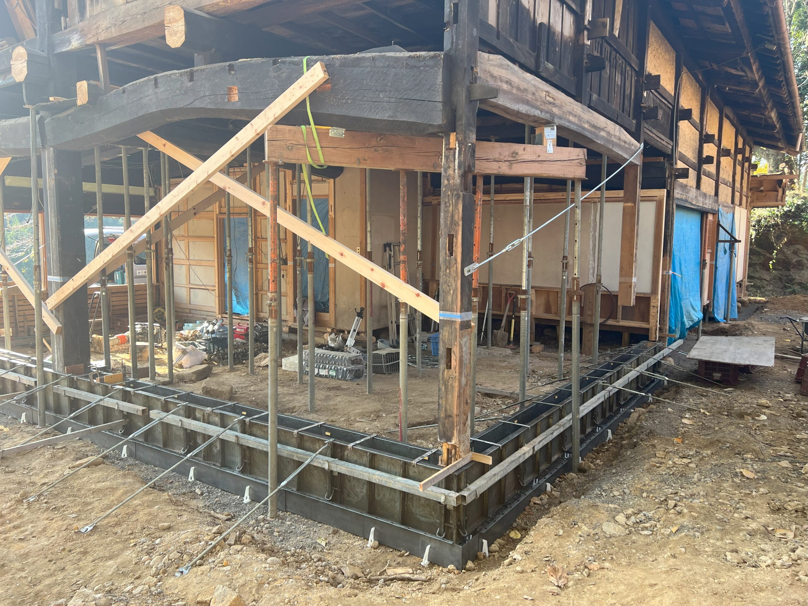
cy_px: 303
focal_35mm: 26
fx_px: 607
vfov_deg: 53.1
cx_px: 404
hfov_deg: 67.3
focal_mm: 5.7
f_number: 1.5
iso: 50
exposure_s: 1/171
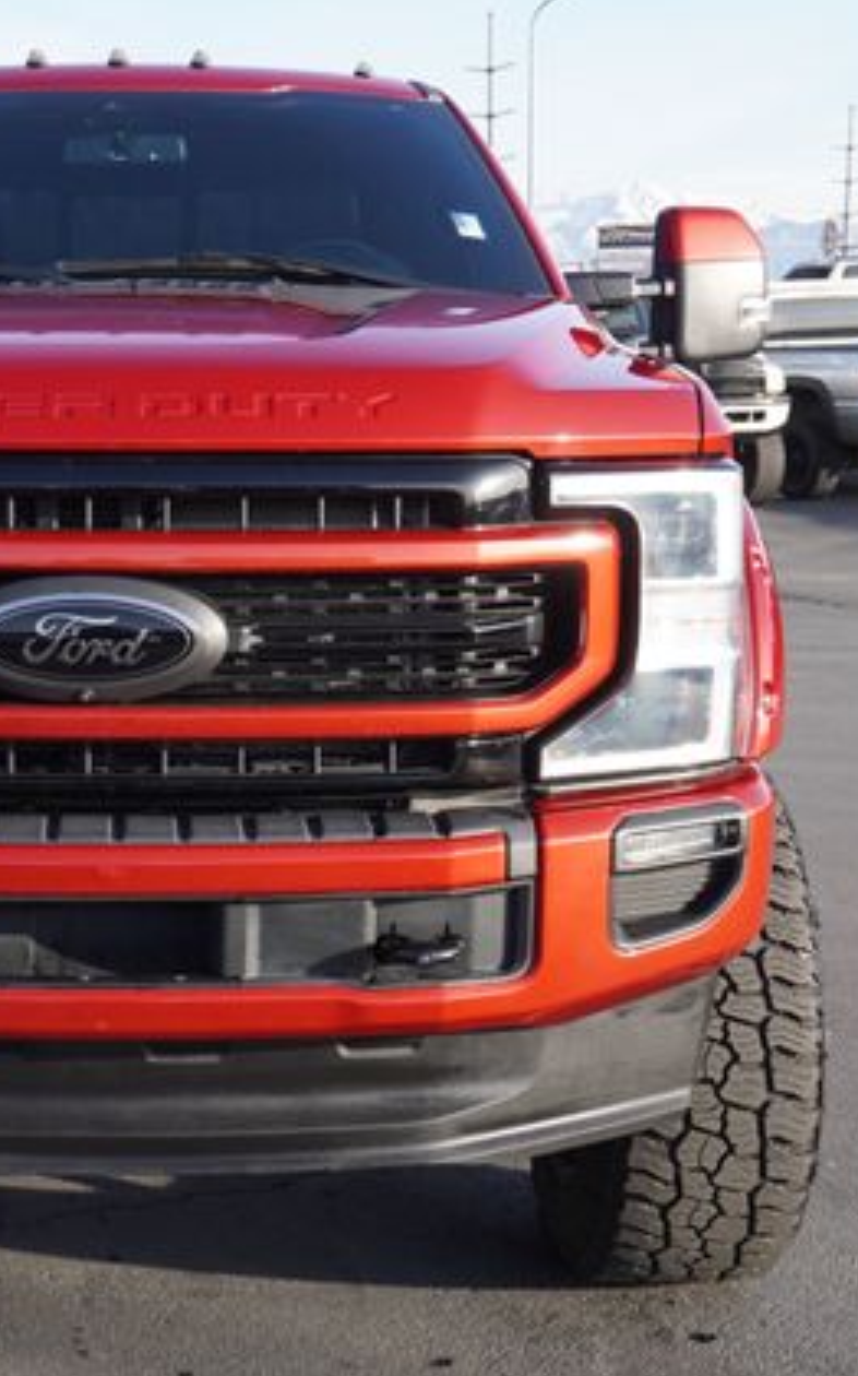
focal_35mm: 56
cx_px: 115
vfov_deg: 36.3
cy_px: 688
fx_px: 2098
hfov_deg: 22.6
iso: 100
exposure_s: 1/125
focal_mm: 24
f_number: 6.3
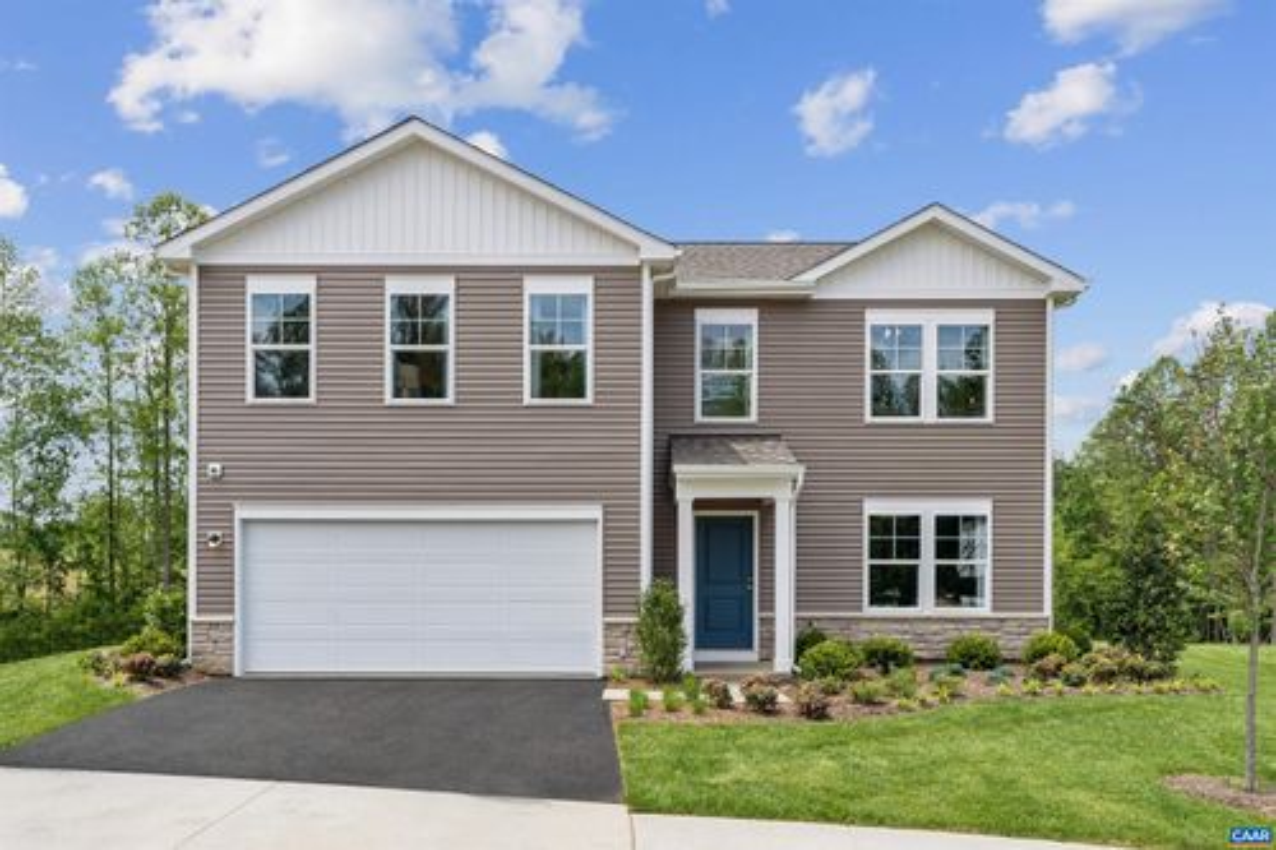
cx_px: 638
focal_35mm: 29
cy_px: 425
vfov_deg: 44.9
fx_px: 1027
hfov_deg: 63.7
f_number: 9
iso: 200
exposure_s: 1/250
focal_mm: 29
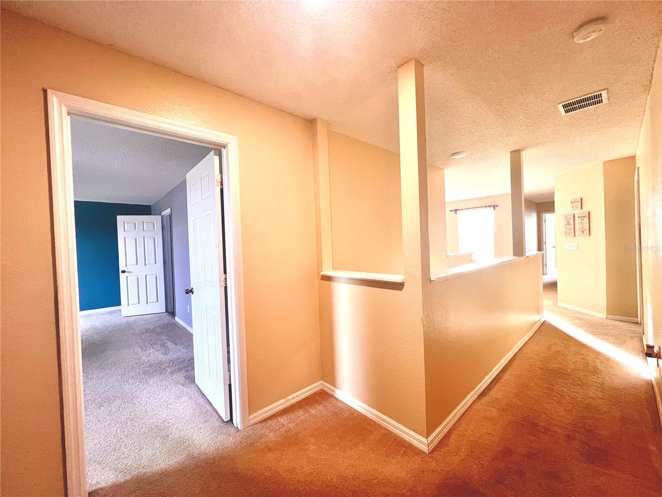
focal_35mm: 13
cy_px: 248
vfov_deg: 89.9
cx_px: 331
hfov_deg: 106.2
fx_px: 249
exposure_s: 1/60
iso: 160
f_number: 1.8
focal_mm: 1.57
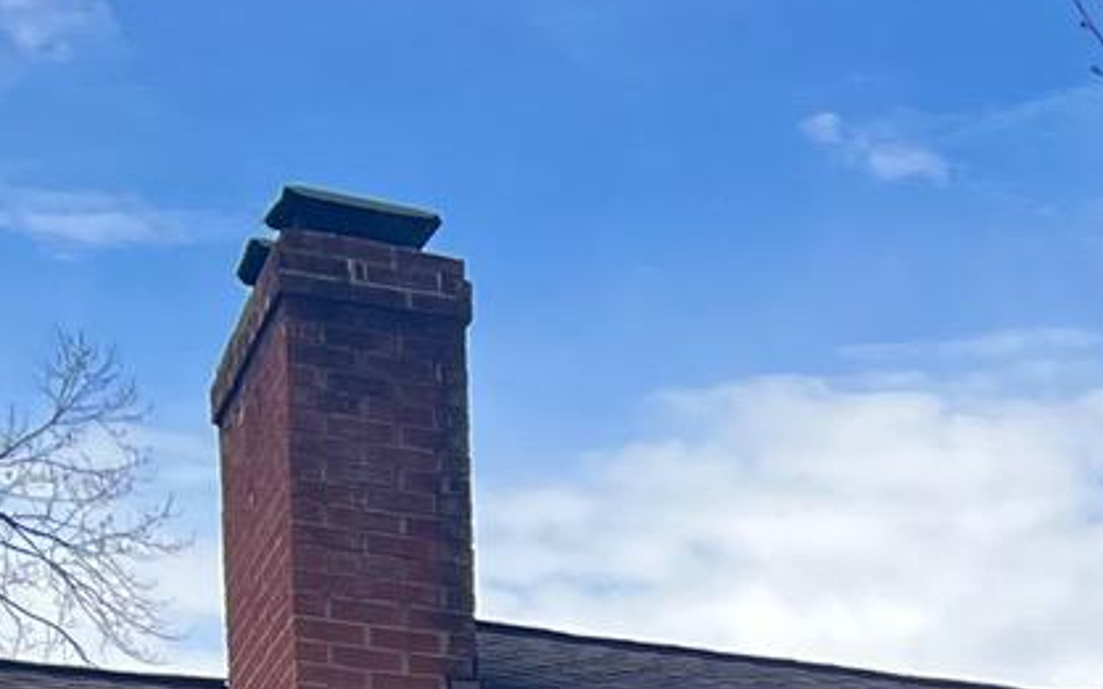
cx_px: 2227
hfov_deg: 13.3
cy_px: 1864
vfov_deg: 8.5
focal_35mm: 135
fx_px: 4057
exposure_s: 1/1038
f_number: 1.5
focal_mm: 5.7
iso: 50
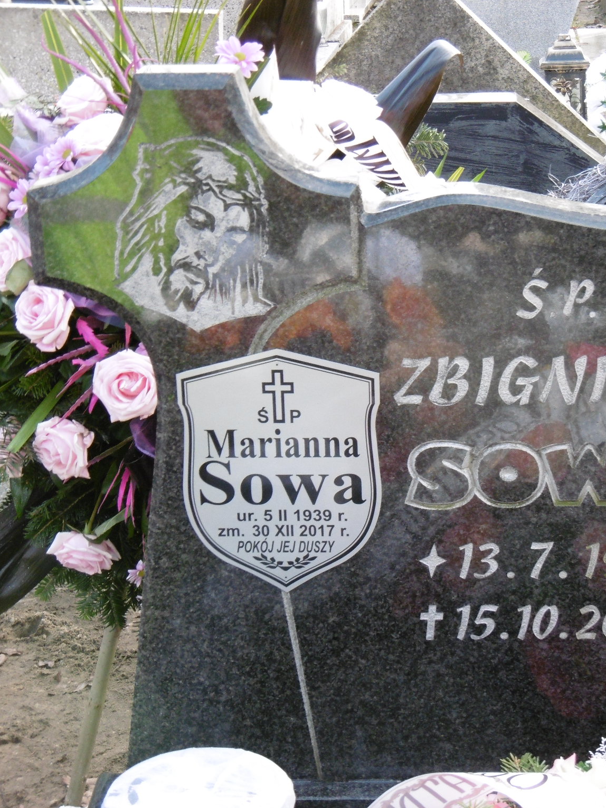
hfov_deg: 16.2
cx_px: 447
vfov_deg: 21.5
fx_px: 2124
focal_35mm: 91
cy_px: 404
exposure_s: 1/60
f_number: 4.4
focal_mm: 12.1
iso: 200
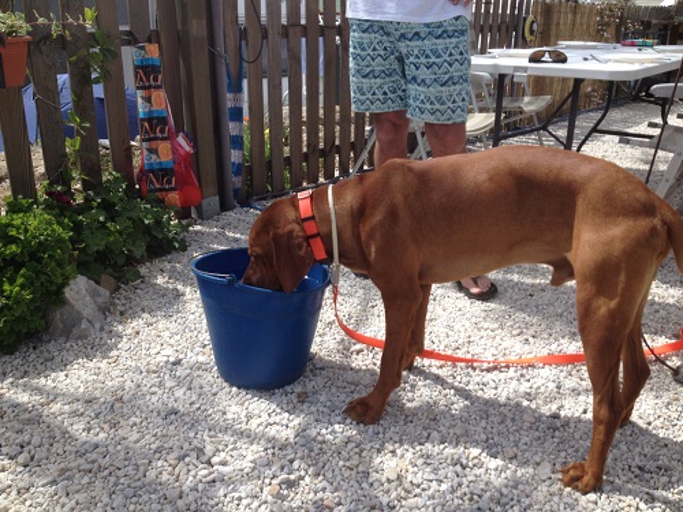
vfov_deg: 40.7
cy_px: 256
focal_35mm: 35
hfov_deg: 52.6
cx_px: 342
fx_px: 691
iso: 50
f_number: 2.4
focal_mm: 4.28
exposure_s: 1/1672
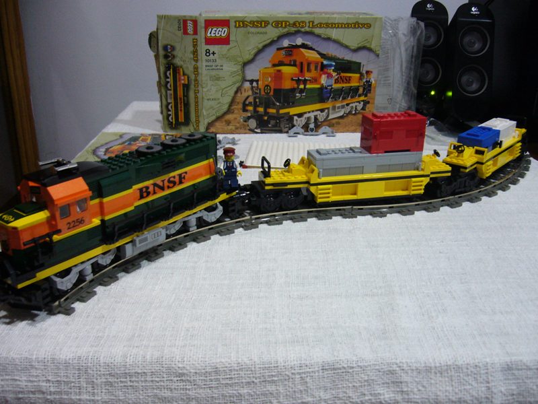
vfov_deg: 40.7
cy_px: 202
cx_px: 269
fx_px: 544
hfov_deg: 52.6
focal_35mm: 35
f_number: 2.8
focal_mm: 5.8
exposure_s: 1/8
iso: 200
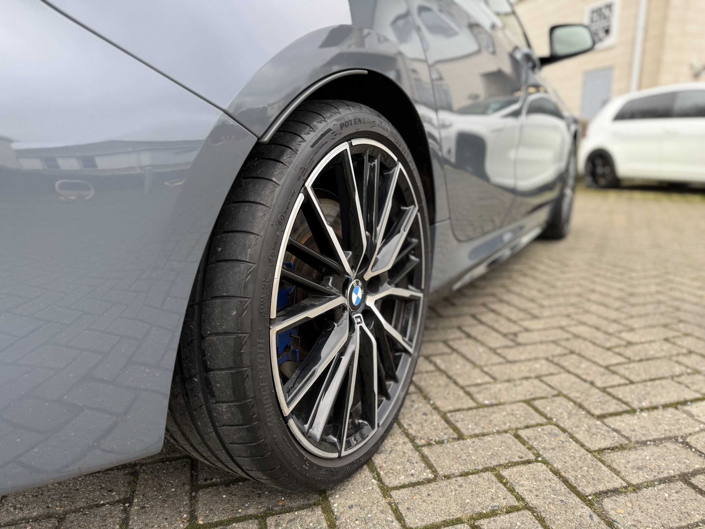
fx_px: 489
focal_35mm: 24
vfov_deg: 56.8
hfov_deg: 71.6
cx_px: 352
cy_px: 264
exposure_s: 1/121
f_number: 1.78
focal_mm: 6.76
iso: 100
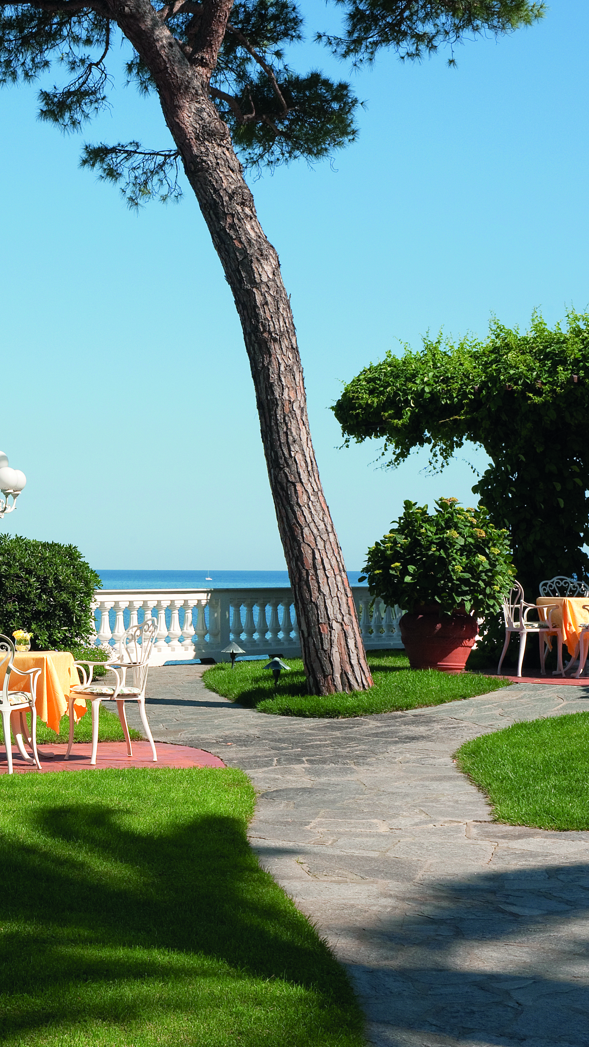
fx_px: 1833
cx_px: -51
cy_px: 503
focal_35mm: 66
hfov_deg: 17.7
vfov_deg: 31.9
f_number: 14
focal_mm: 35
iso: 200
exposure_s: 1/160
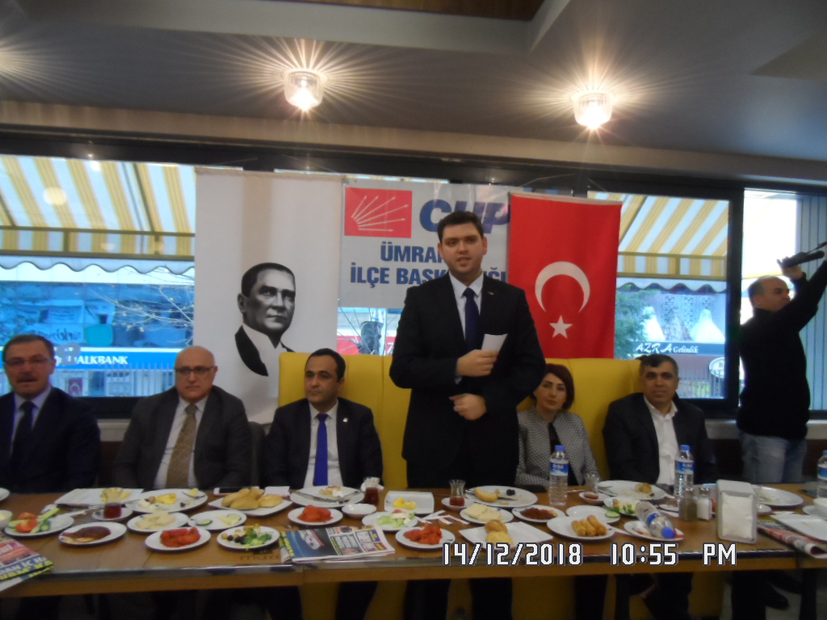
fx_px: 573
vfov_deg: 56.8
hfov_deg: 71.6
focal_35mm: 24
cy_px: 310
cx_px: 414
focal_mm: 4
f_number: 3.2
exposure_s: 1/30
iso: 640
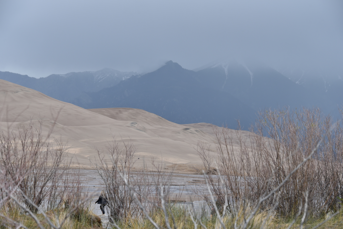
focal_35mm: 112
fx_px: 1067
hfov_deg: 18.3
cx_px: 172
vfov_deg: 12.2
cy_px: 114
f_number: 9
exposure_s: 1/320
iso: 100
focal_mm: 112
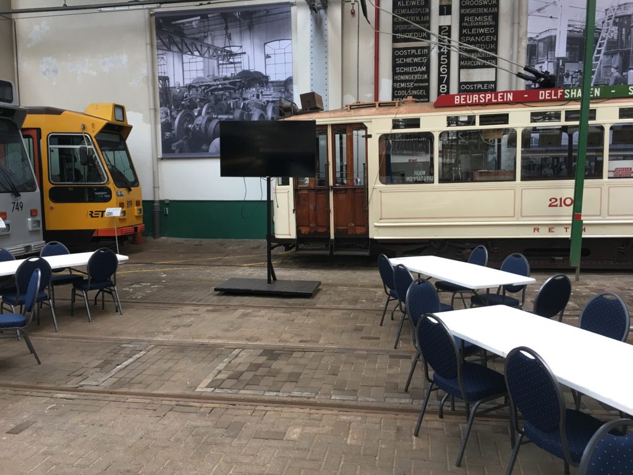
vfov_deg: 48.2
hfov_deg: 61.7
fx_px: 530
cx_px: 316
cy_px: 238
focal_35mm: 29
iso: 40
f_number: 2.2
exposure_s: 1/33
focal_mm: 4.15
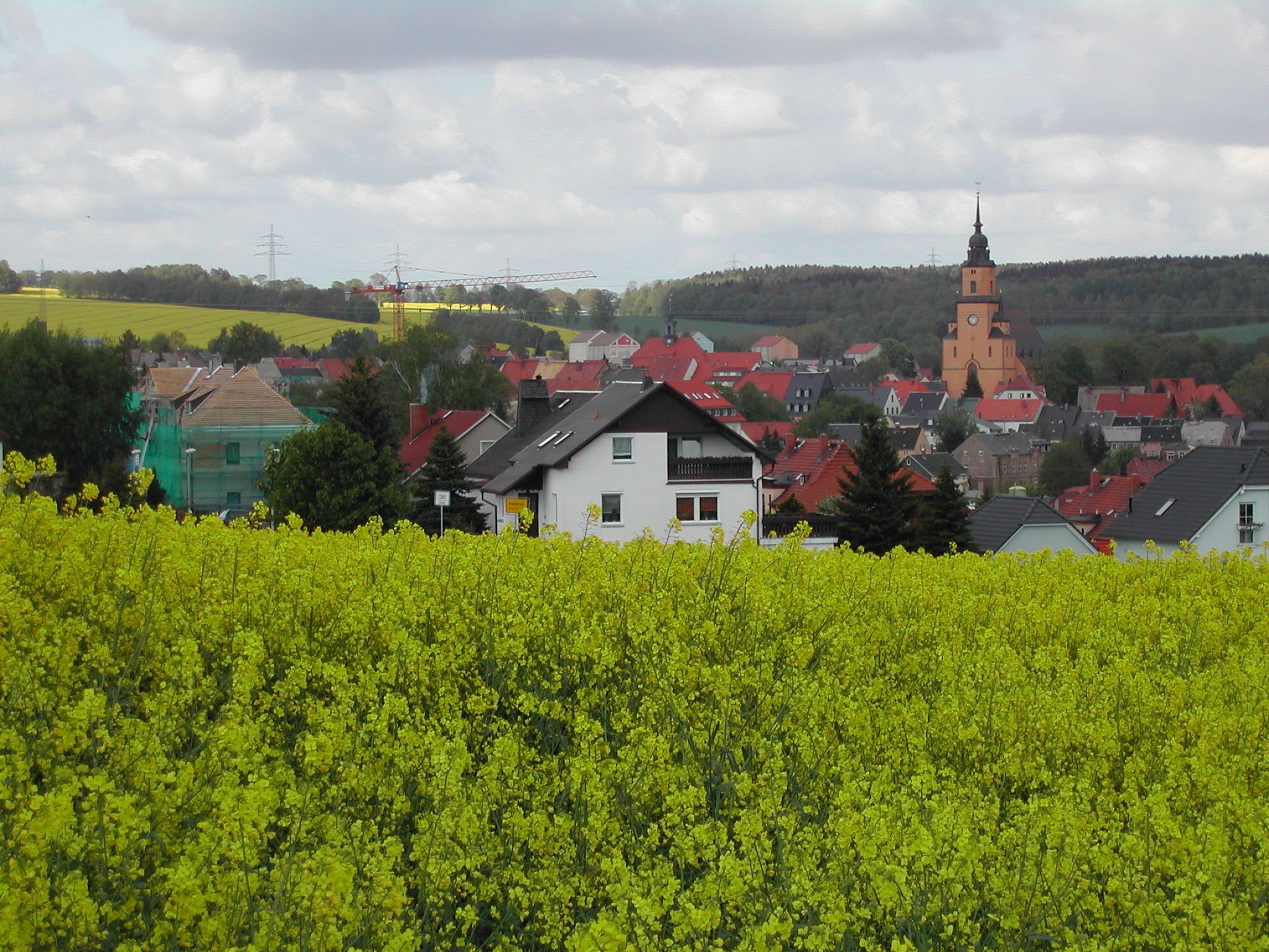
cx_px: 634
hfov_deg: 17.3
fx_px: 4179
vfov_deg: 13.0
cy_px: 476
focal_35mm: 114
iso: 100
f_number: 4.9
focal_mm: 24
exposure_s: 1/372
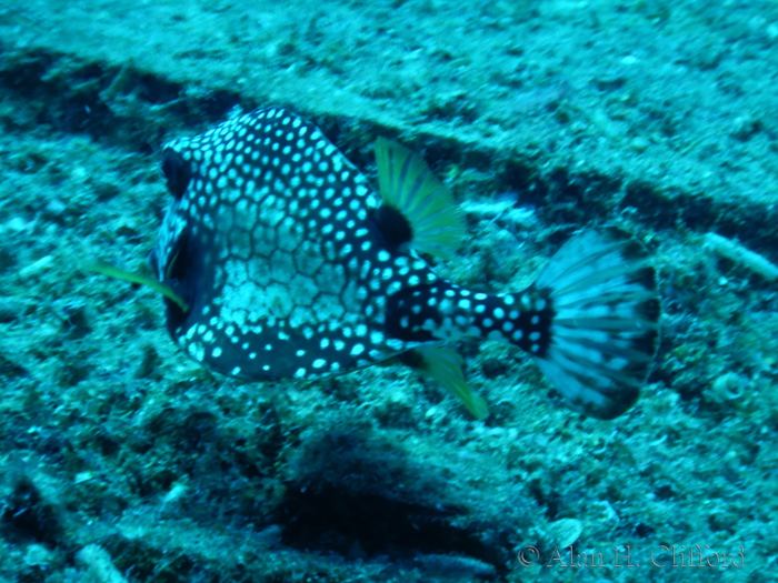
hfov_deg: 19.4
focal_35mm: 101
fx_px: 2270
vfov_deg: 14.6
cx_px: 389
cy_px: 292
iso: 125
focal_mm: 18.1
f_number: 4.8
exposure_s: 1/80
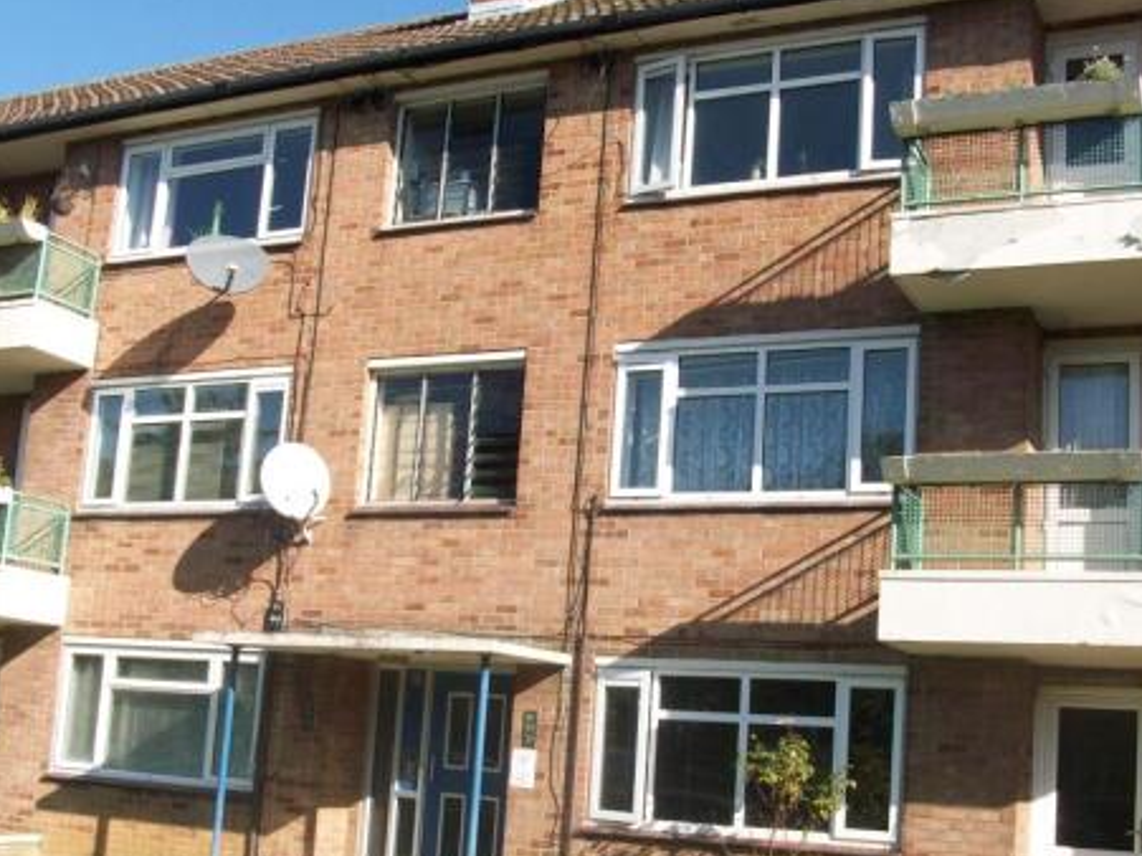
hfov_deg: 42.9
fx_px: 1451
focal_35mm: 44
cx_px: 606
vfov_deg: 32.8
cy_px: 495
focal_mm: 5.7
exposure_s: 1/219
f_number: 5.5
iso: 64
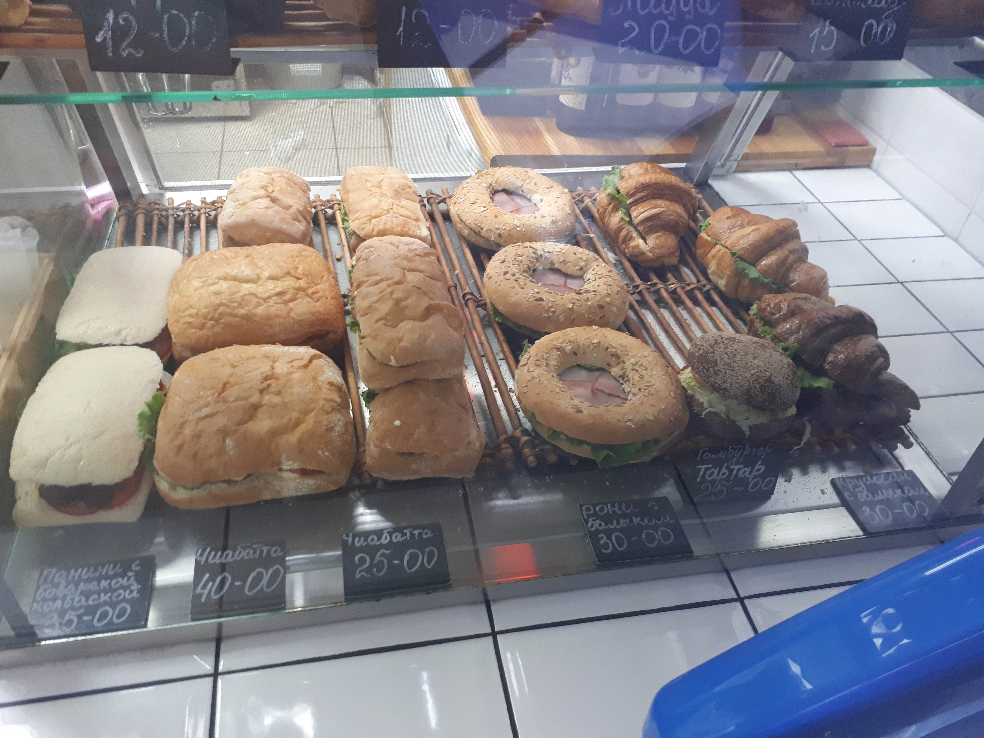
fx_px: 768
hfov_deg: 65.3
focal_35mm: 27
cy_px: 369
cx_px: 492
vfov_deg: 51.4
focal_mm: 3.6
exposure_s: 1/17
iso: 250
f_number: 1.9
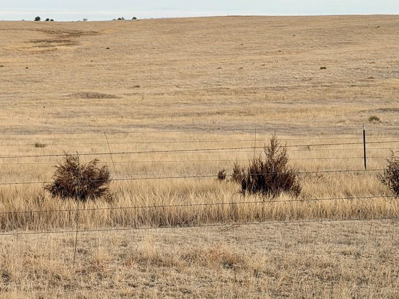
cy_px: 185
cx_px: 25
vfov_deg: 14.8
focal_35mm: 100
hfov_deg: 19.2
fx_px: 1153
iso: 64
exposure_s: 1/3534
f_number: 1.78
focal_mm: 6.76
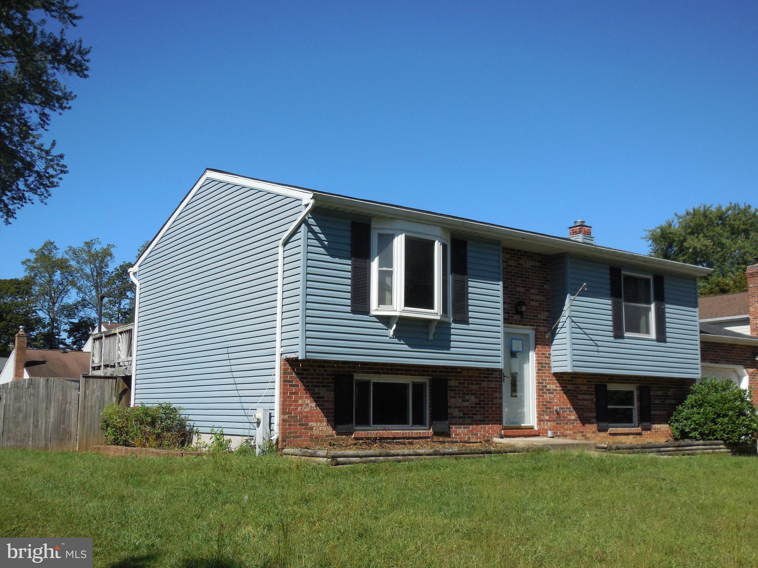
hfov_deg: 46.8
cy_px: 284
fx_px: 876
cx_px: 379
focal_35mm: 40
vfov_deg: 36.0
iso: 125
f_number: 3.6
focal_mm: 7.1
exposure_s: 1/1600
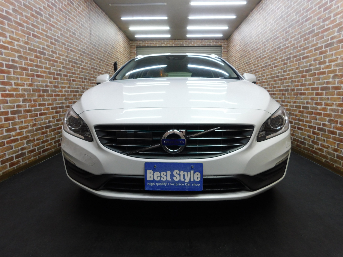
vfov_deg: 58.9
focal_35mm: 23
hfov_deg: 73.9
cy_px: 128
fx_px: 228
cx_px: 172
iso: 160
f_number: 3
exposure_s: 1/30
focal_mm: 4
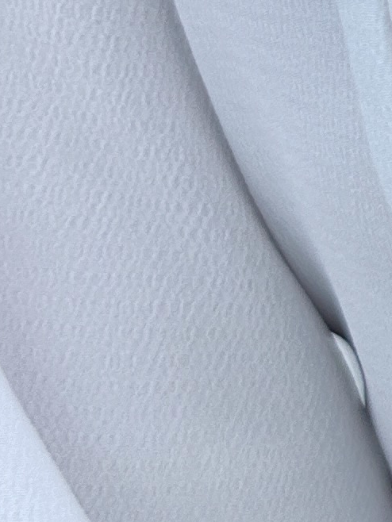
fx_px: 2218
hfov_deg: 8.9
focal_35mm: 147
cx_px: 1013
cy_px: 38
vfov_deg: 13.3
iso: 80
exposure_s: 1/1256
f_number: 1.78
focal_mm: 6.86
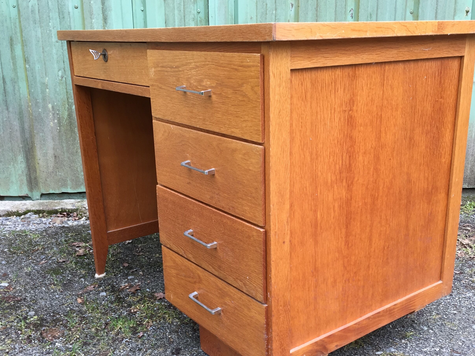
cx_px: 251
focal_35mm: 39
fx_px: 535
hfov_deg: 47.8
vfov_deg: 36.7
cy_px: 209
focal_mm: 4.15
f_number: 2.2
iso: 40
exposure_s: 1/100
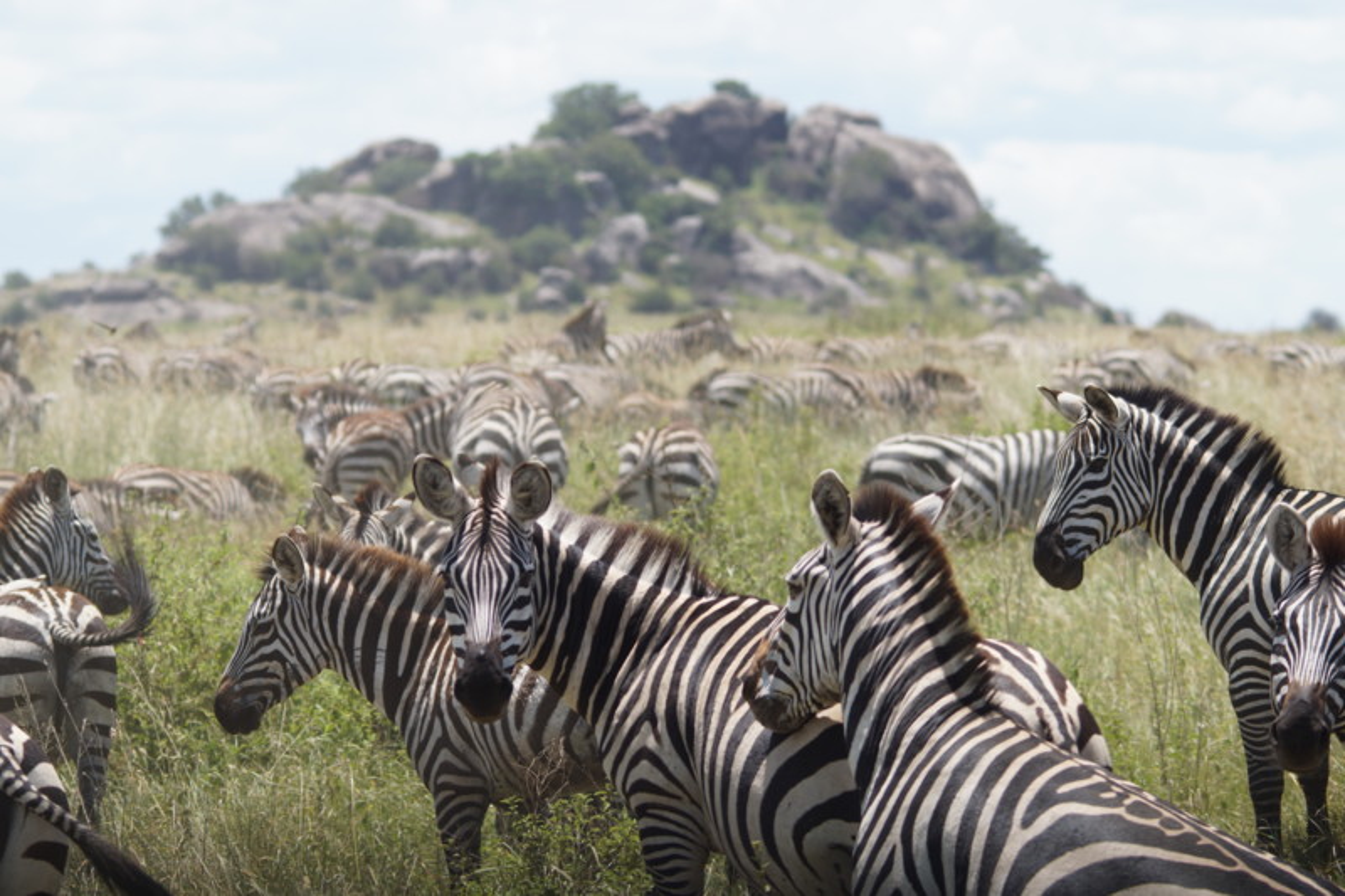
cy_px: 448
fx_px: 8404
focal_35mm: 225
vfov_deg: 6.1
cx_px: 672
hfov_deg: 9.2
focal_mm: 150
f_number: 5.6
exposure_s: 1/320
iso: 100
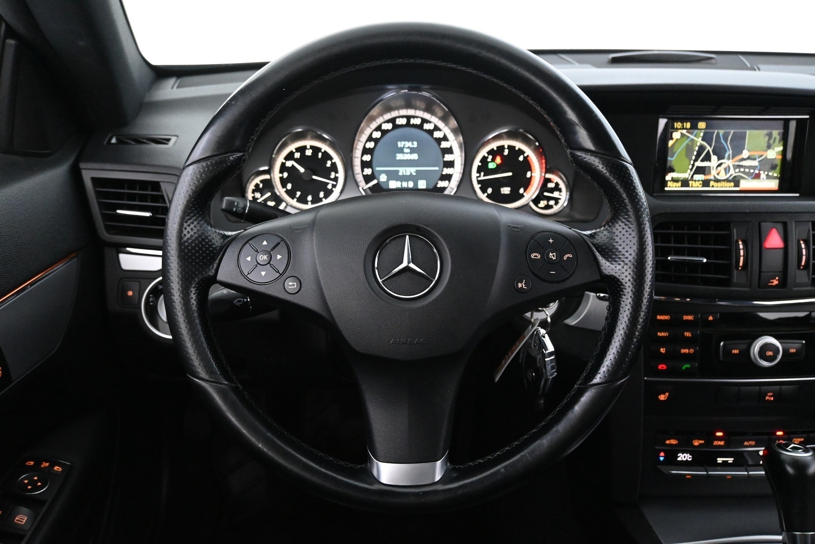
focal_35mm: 32
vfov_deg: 41.7
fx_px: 713
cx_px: 408
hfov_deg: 59.5
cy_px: 272
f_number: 4
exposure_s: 1/30
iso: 5000
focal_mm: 21
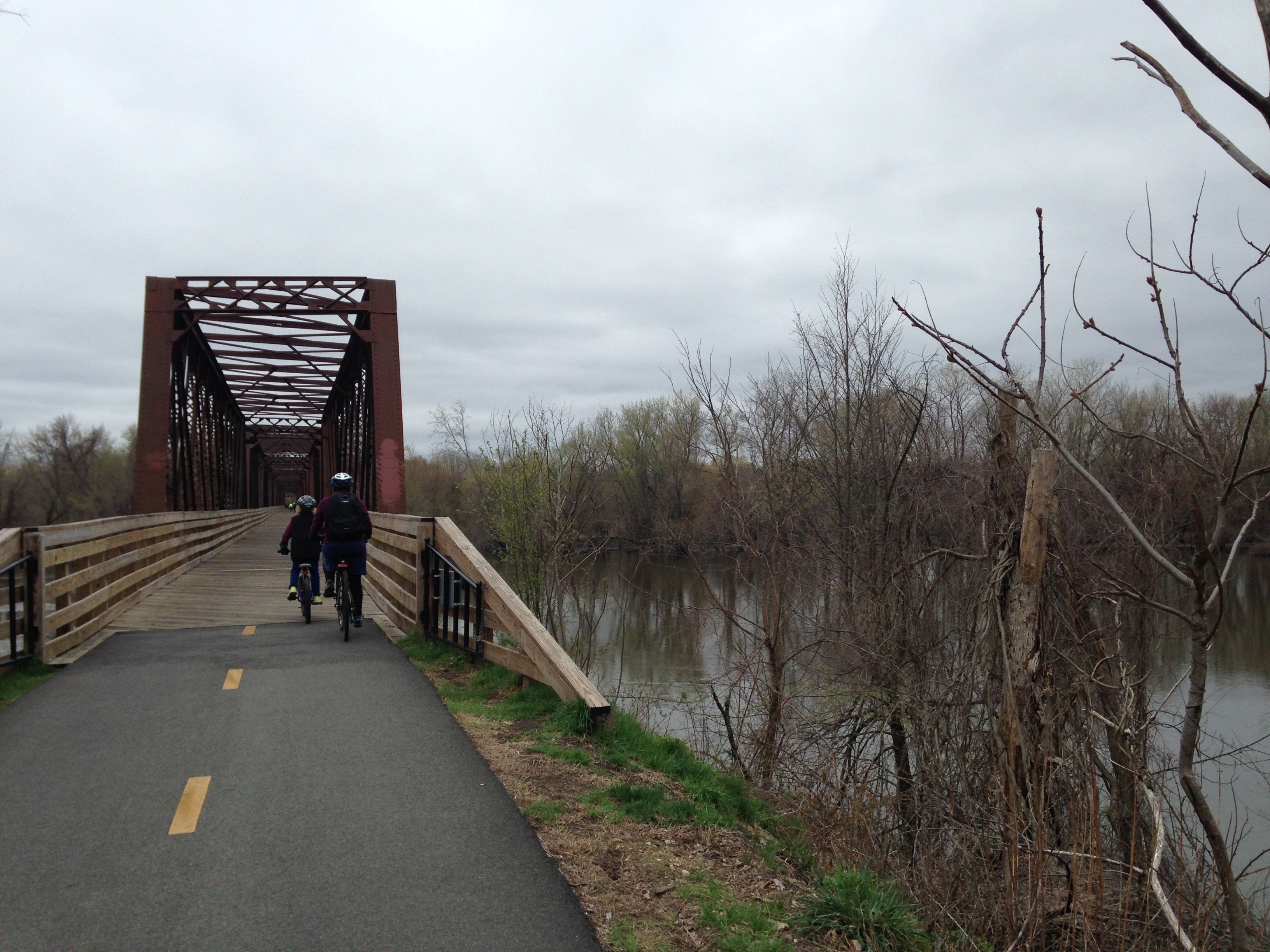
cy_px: 476
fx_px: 1211
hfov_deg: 55.4
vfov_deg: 42.9
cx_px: 635
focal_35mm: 33
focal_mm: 4.12
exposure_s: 1/874
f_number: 2.4
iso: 50
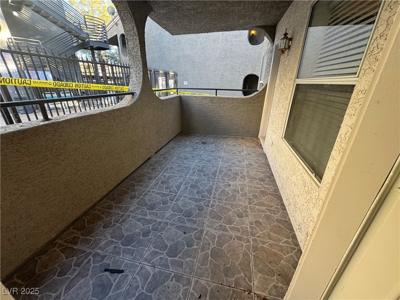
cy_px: 150
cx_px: 200
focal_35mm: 14
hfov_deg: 102.1
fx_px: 162
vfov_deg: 85.7
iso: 160
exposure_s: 1/120
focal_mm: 2.22
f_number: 2.2
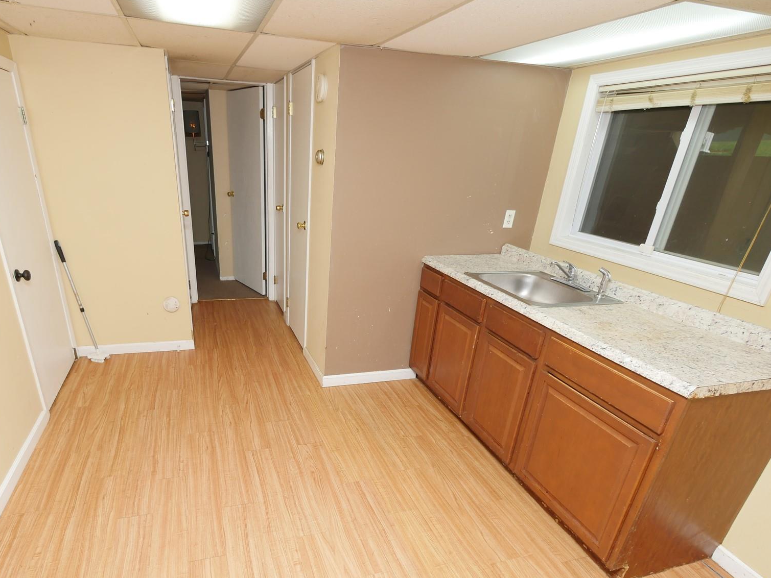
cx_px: 328
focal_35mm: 19
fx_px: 423
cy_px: 361
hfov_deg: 84.1
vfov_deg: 67.6
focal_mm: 7
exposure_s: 1/60
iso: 200
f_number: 4
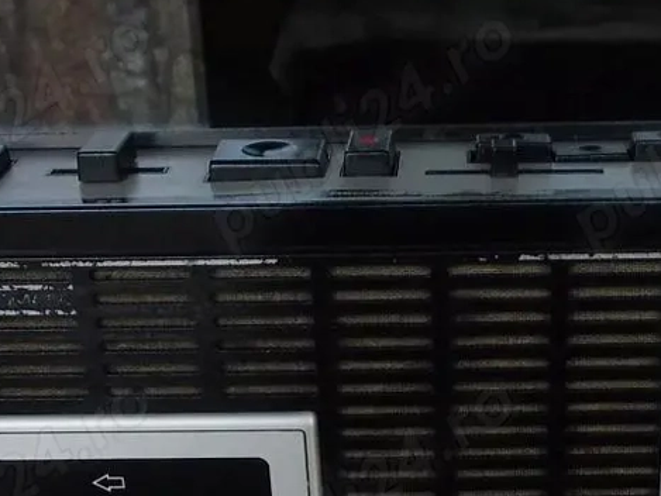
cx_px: 458
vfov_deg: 17.7
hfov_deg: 24.0
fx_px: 1547
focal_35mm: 81
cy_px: 509
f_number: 3.1
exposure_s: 1/125
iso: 200
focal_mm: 5.3
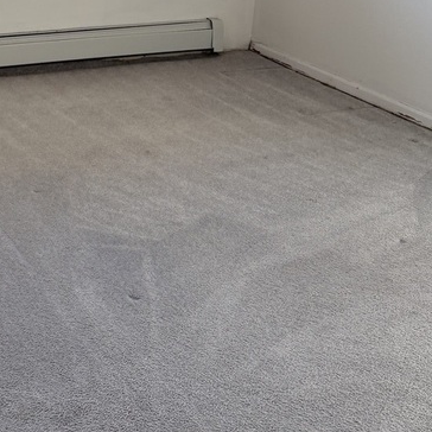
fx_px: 890
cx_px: 42
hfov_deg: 26.4
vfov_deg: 25.4
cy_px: -38
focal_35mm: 63
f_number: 1.78
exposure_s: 1/121
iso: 125
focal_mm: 6.76
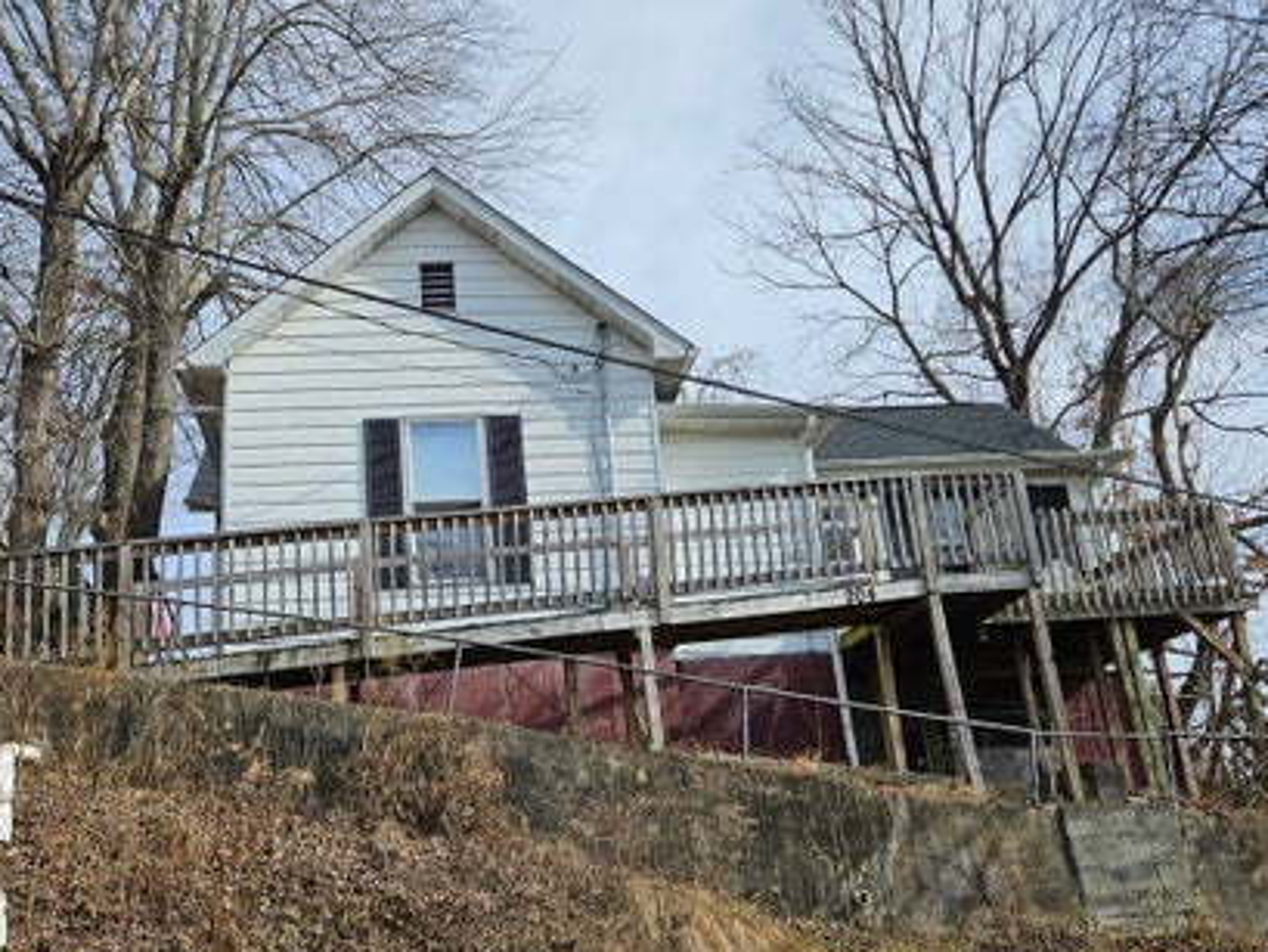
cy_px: 543
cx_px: 530
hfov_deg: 51.1
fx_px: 1319
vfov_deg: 39.6
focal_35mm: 36
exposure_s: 1/2043
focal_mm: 5.4
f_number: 1.8
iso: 25
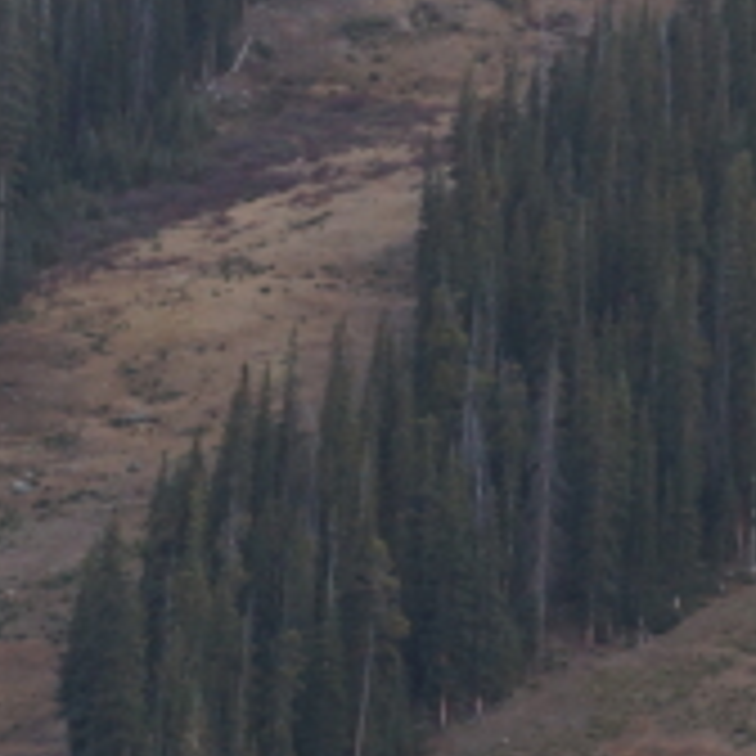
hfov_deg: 3.8
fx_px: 11267
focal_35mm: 456
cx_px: 171
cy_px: -9
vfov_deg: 3.8
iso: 250
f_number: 5
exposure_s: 1/100
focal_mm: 60
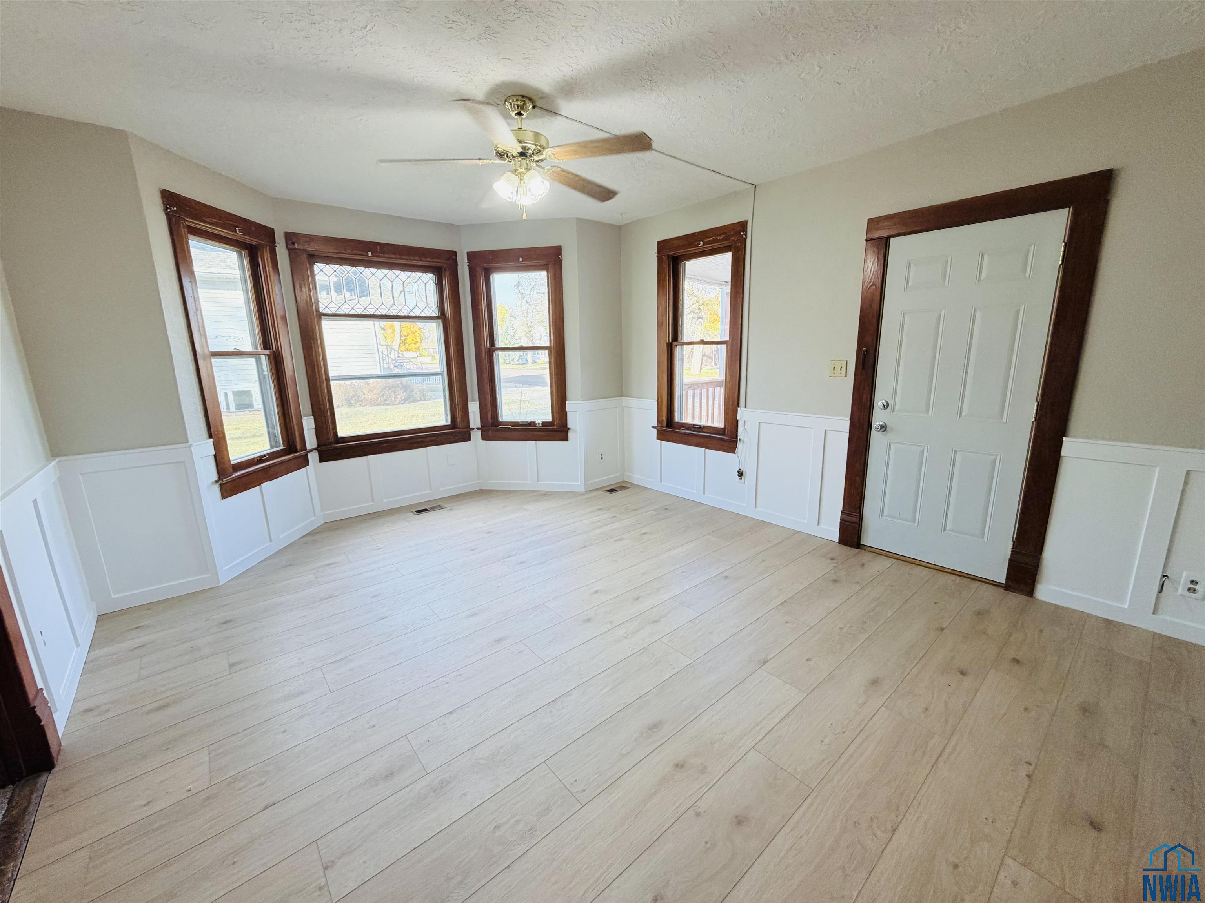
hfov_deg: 102.1
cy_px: 452
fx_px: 487
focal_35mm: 14
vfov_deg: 85.7
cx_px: 602
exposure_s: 1/120
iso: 160
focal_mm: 2.22
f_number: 2.2
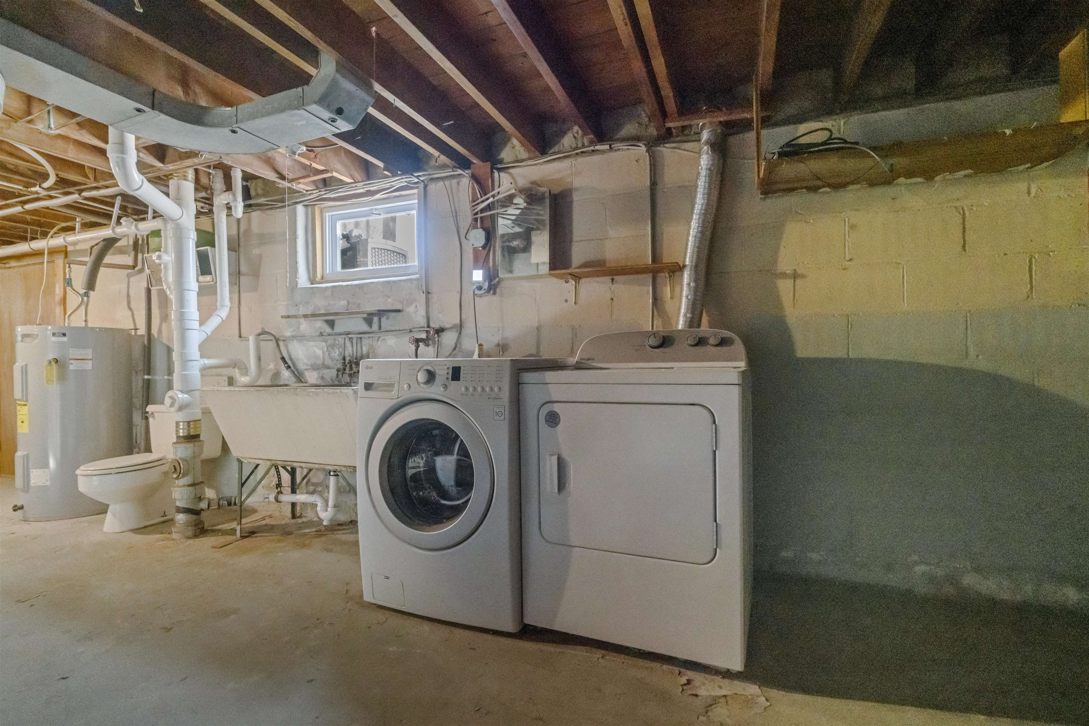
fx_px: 484
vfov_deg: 73.8
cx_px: 544
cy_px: 363
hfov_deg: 96.7
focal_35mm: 16
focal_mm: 16
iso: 20000
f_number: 4.5
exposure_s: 1/250
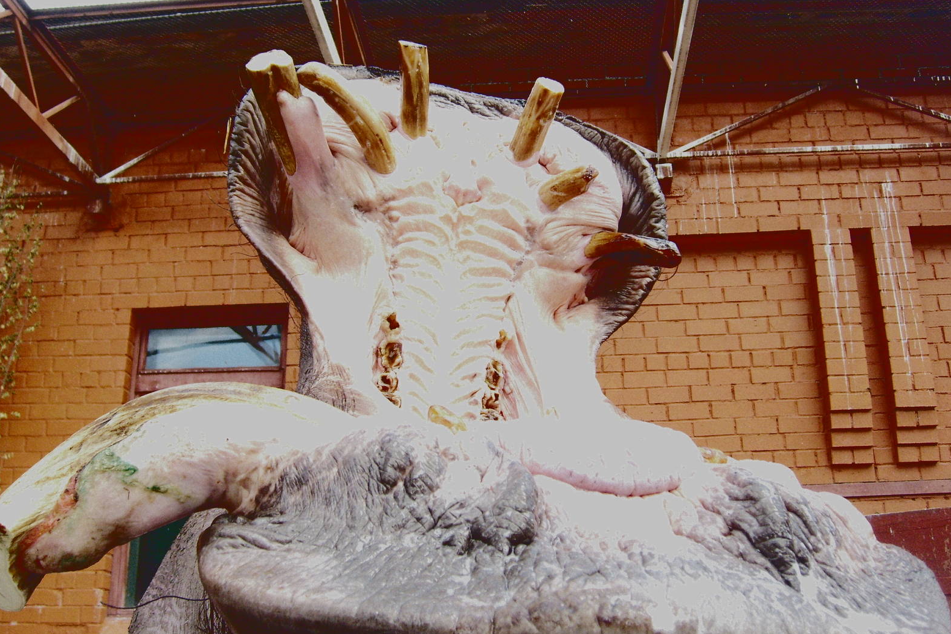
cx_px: 469
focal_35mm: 37
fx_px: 977
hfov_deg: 51.9
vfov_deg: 35.9
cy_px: 278
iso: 200
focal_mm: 5.8
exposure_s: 1/250
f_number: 2.8
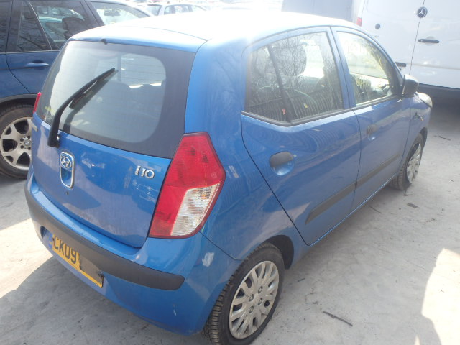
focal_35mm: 28
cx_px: 230
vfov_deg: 49.7
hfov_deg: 63.4
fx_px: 372
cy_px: 172
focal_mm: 5
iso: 125
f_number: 3.9
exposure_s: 1/160
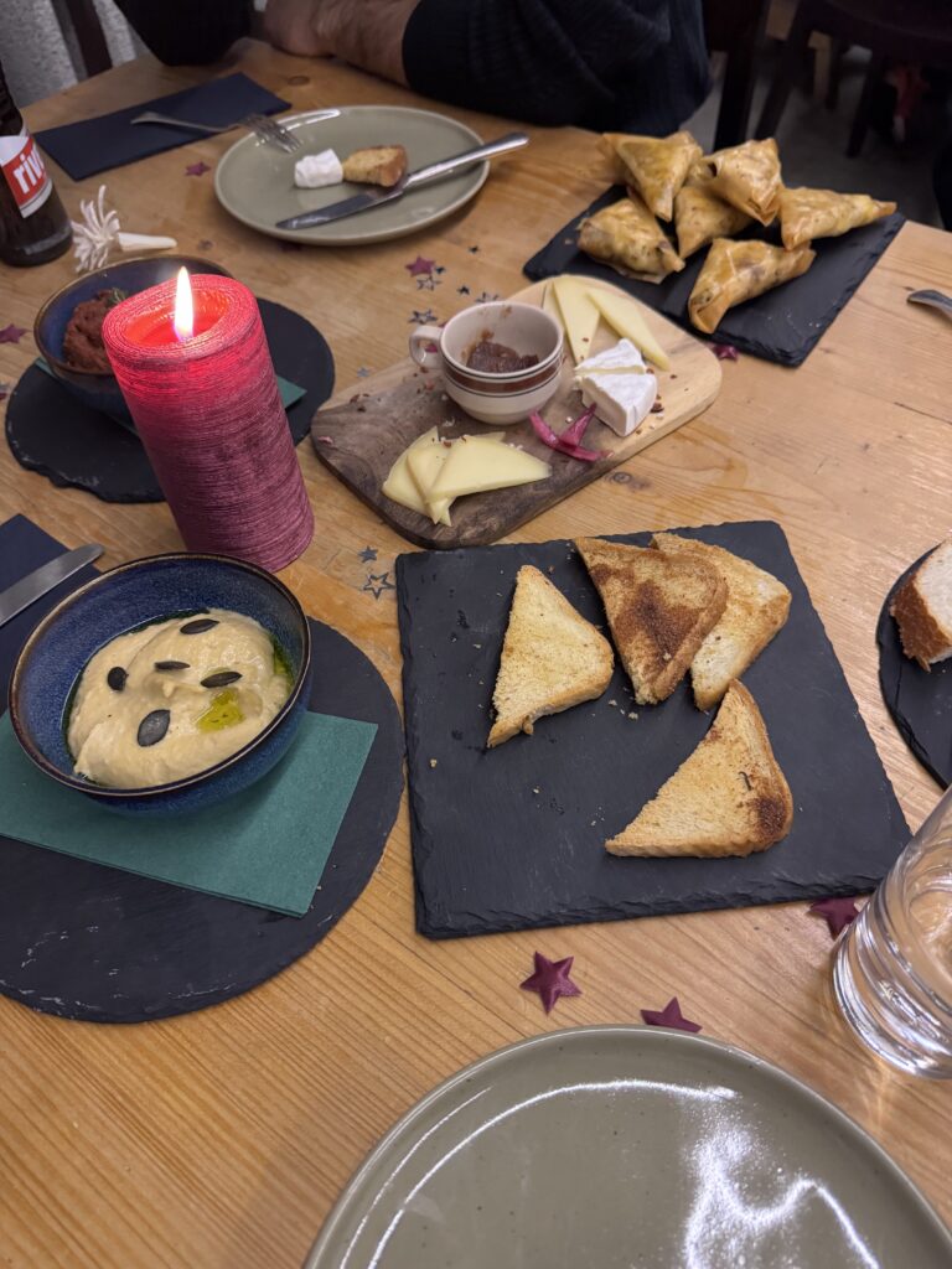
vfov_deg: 71.6
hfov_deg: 56.8
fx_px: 880
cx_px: 476
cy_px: 634
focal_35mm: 24
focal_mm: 6.76
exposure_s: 1/50
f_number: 1.78
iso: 800
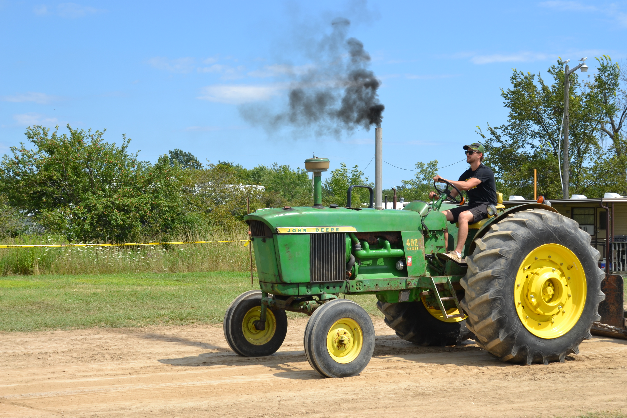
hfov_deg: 37.2
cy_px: 207
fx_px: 932
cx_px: 315
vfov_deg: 25.3
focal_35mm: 54
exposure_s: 1/250
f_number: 8
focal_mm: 35
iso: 100
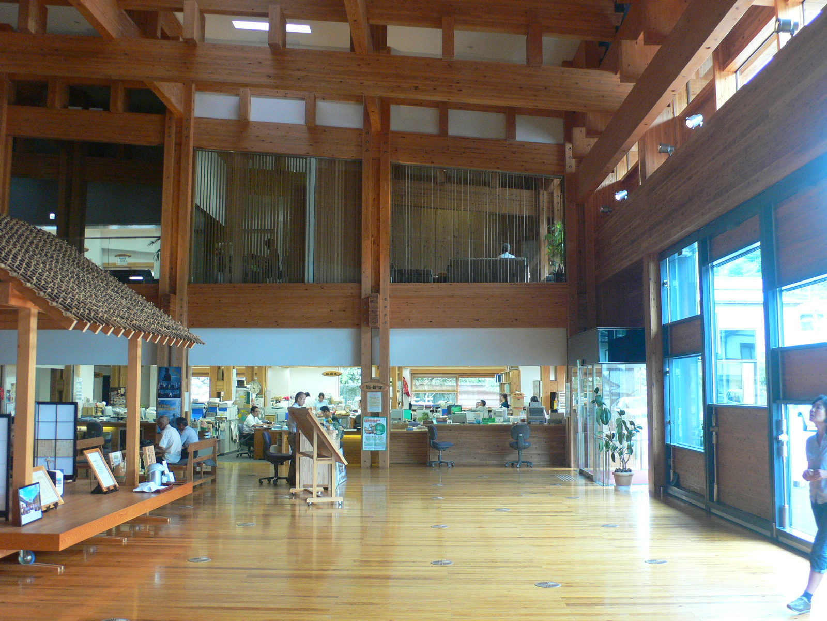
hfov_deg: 54.0
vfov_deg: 41.8
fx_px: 812
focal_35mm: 34
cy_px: 310
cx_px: 414
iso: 125
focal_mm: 6.3
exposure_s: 1/30
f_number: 2.8
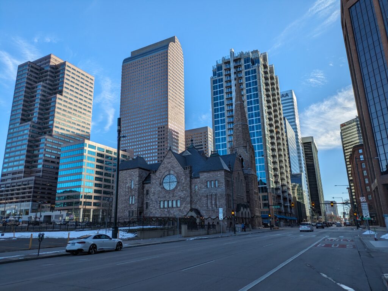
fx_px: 280
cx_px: 194
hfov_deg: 69.4
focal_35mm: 25
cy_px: 146
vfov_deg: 54.9
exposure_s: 1/1616
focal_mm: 5.43
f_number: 1.89
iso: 42
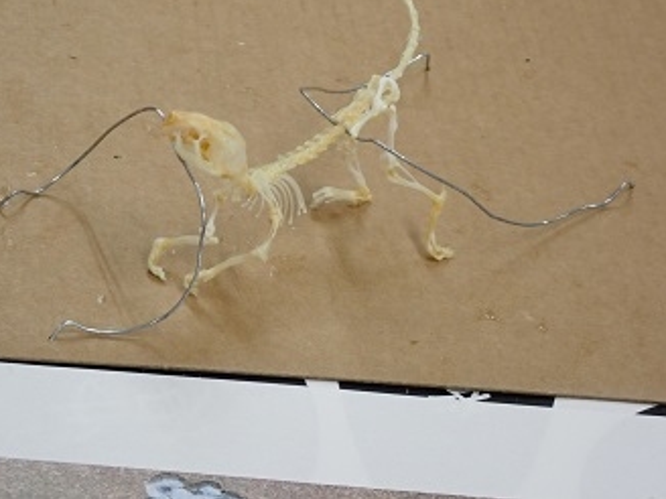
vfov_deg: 11.6
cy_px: 182
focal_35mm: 128
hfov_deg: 15.4
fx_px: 2463
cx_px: 282
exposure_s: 1/100
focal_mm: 18
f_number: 4.9
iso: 320
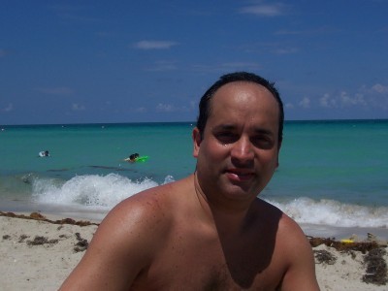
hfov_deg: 41.2
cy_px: 146
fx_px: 516
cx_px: 194
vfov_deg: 31.5
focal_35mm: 46
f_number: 5.6
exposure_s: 1/1000
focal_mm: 7
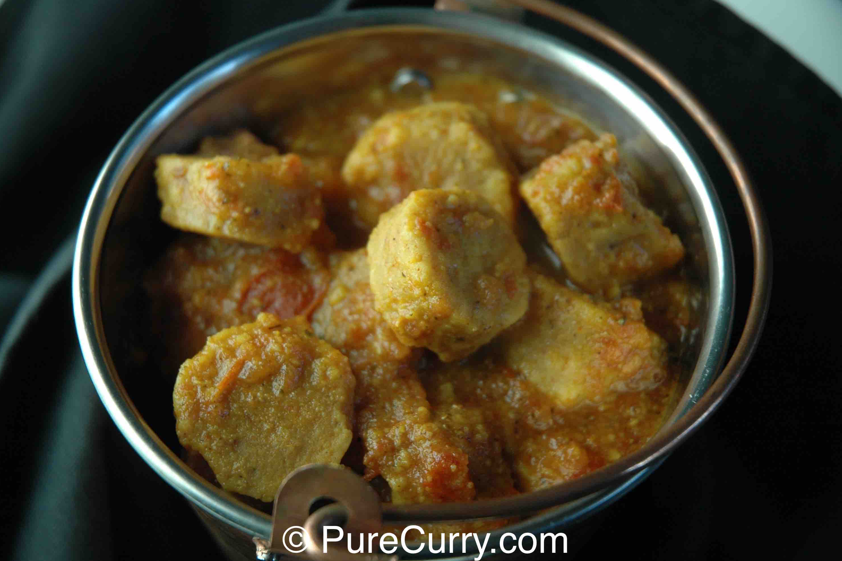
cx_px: 419
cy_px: 282
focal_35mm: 106
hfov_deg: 19.3
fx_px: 2479
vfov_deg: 12.9
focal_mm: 70
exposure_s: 1/60
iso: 400
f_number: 4.5
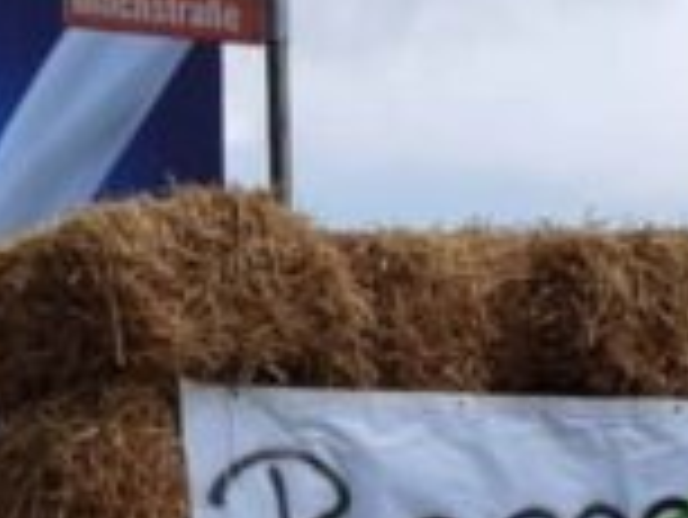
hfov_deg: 7.7
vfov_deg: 5.9
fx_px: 4993
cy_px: 392
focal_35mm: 251
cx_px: 1106
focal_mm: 6.71
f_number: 1.9
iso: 50
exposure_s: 1/5587
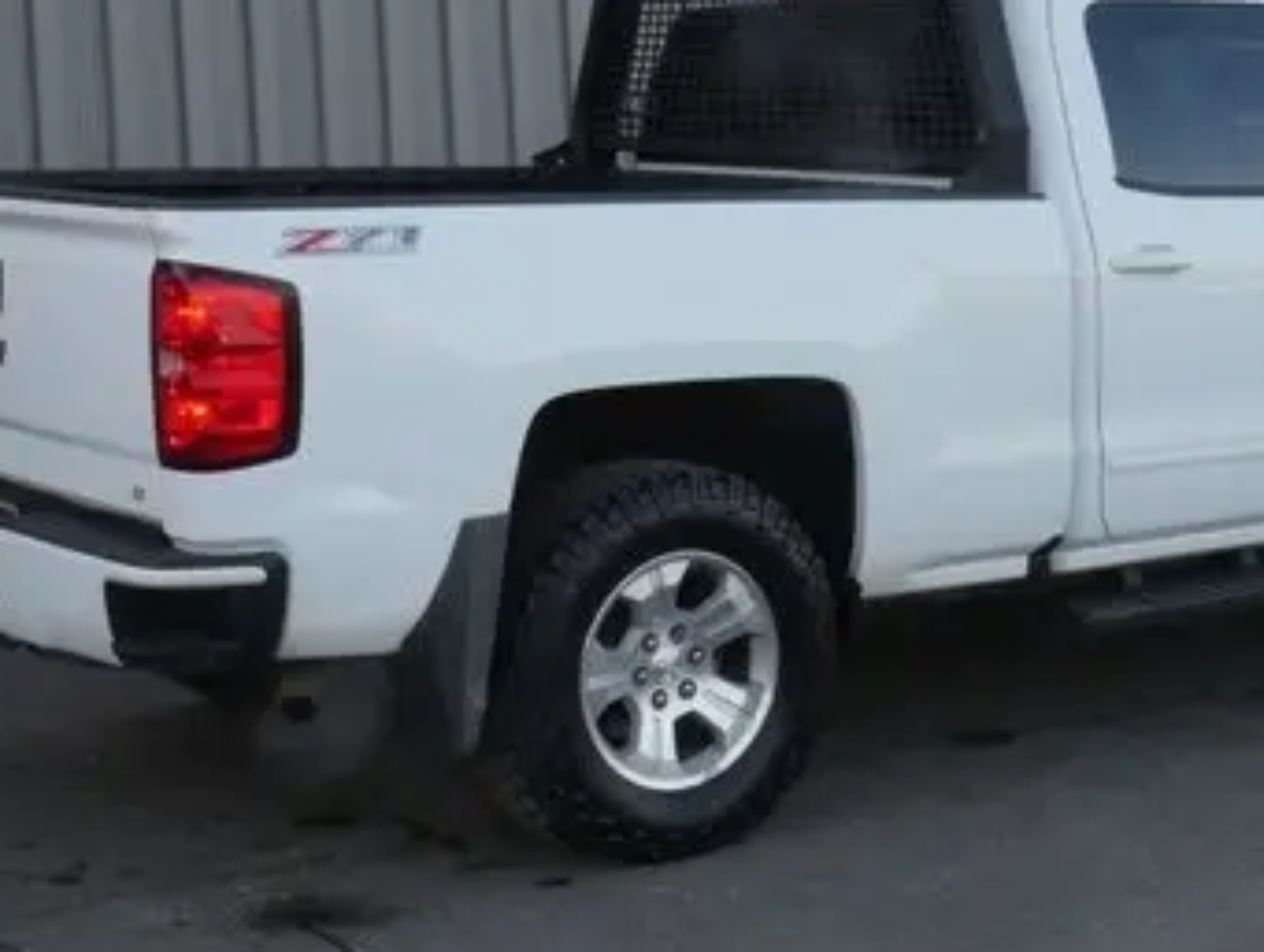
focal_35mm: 75
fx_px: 2743
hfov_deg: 25.8
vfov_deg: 19.7
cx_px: 845
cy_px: 343
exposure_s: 1/60
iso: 1600
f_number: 20
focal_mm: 20
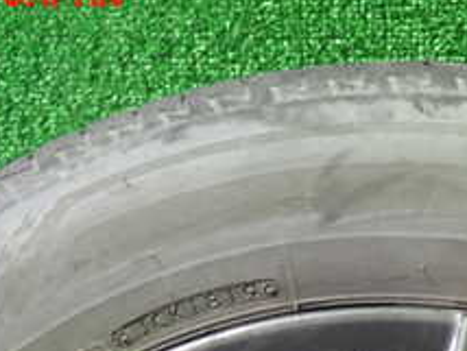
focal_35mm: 84
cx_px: 380
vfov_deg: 16.6
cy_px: 456
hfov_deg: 22.9
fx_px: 1135
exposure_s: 1/20
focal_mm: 5.4
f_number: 2.3
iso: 800
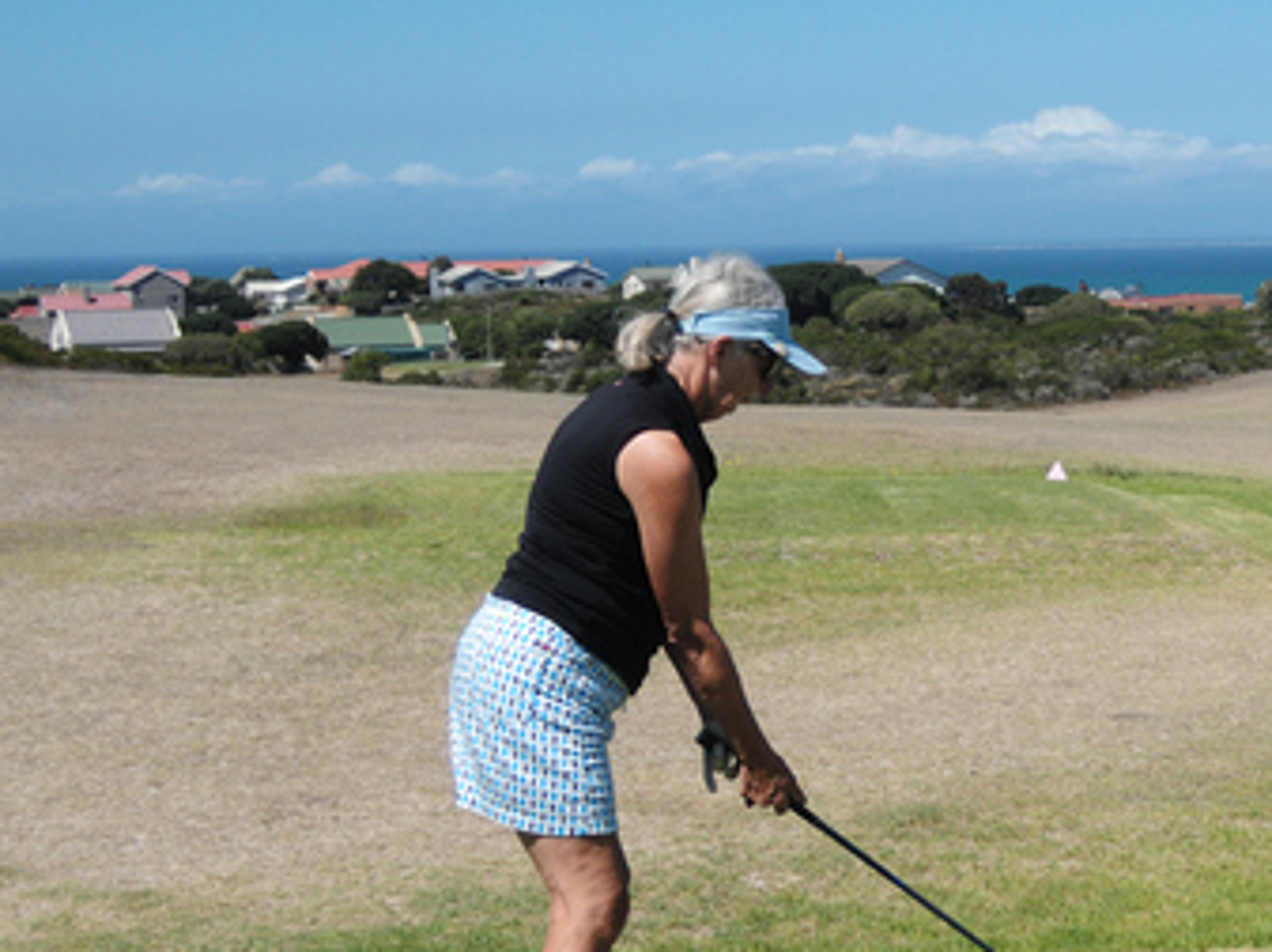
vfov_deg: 14.2
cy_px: 561
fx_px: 3818
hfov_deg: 18.6
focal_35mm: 104
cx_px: 1170
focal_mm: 10.7
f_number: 3.5
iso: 100
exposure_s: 1/1250
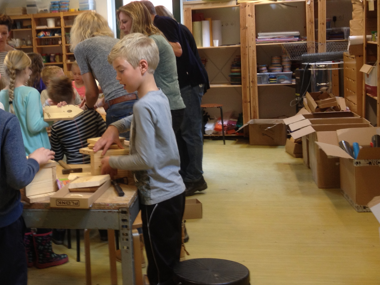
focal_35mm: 61
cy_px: 93
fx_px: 670
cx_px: 77
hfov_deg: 30.9
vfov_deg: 23.9
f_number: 2.4
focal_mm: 4.28
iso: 50
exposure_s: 1/20
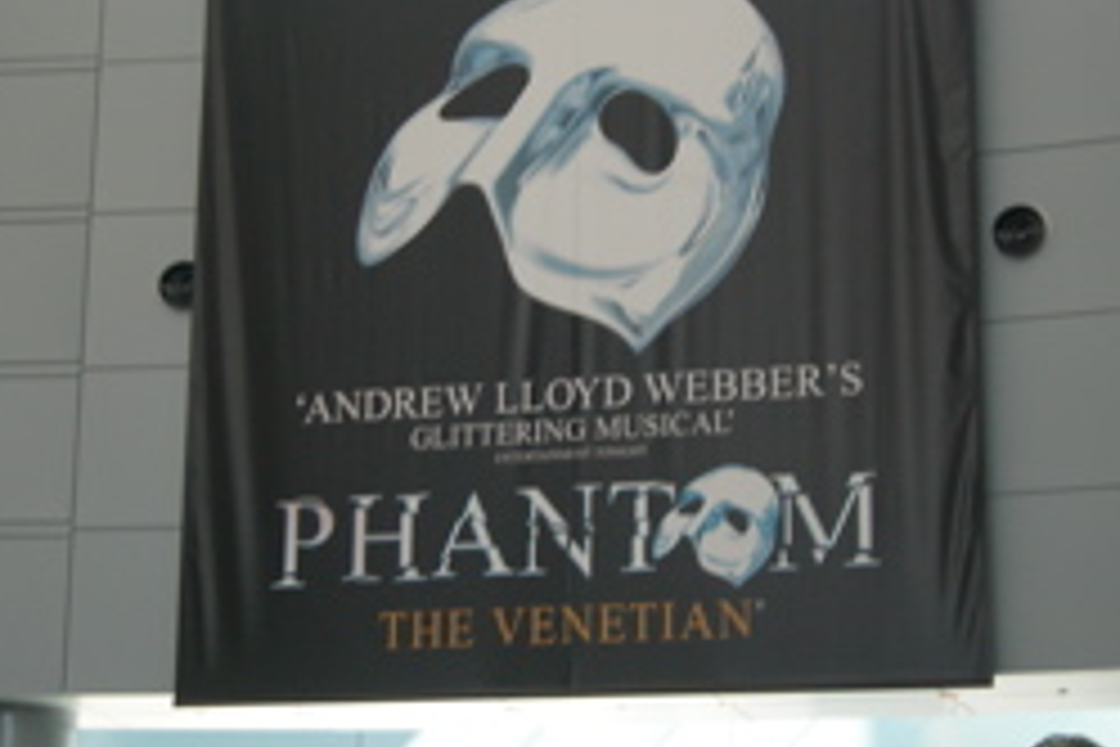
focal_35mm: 89
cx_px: 540
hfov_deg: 22.9
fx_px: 2769
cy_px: 400
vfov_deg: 15.4
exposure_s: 1/29.6
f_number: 3.5
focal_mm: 12.7
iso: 166
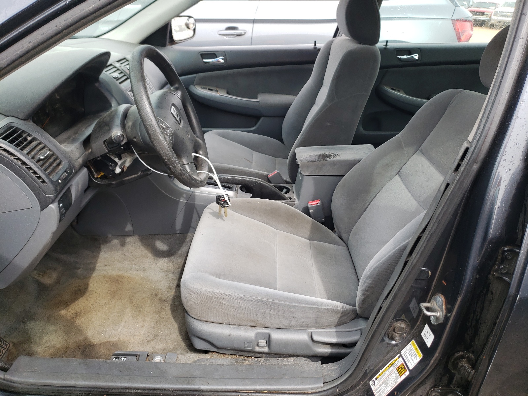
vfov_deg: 53.1
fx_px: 397
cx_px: 264
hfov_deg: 67.3
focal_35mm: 26
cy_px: 198
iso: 50
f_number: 1.5
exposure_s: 1/400
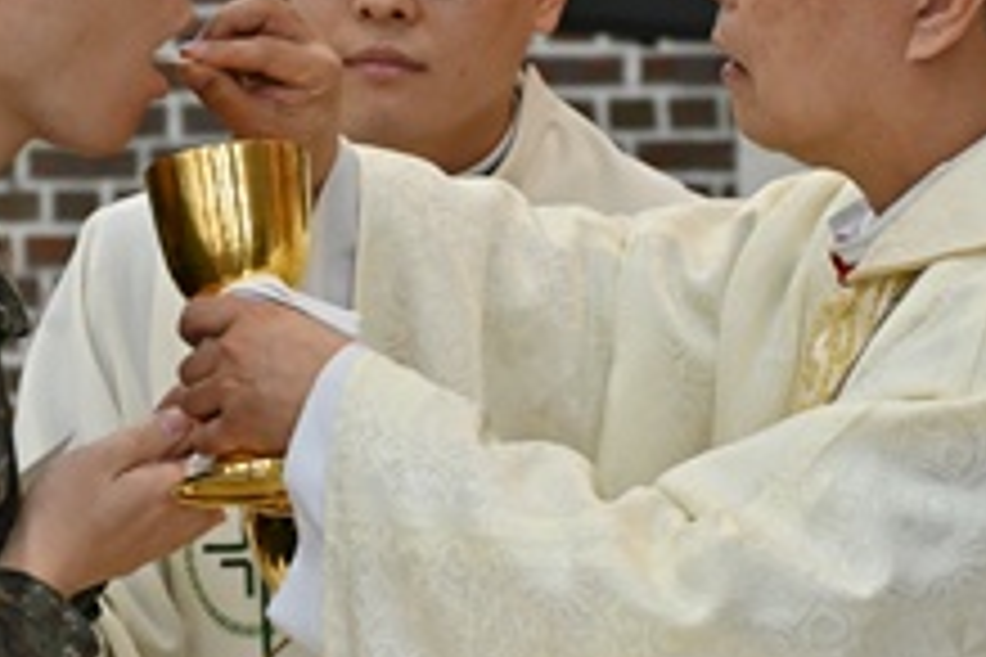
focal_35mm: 197
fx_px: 5395
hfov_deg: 10.4
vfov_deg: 7.0
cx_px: 342
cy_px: 137
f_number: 5.3
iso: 500
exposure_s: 1/125
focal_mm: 72
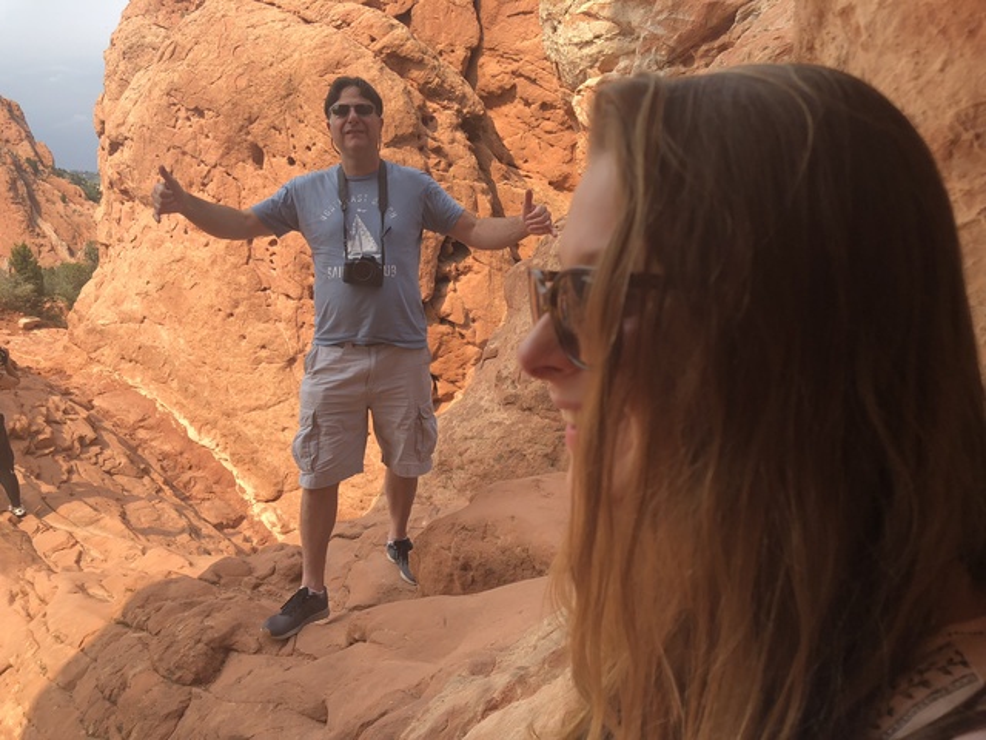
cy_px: 370
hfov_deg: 63.4
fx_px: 798
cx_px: 493
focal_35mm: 28
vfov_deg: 49.7
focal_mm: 3.99
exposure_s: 1/873
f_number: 1.8
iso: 20
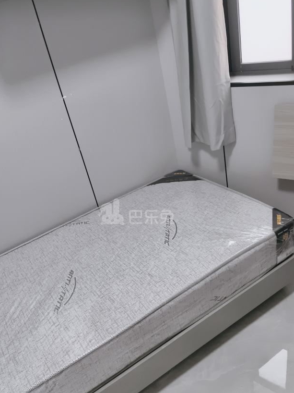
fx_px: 340
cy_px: 212
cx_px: 136
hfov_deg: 46.7
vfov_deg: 59.9
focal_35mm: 30
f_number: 1.57
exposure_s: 1/50
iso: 190
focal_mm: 5.6
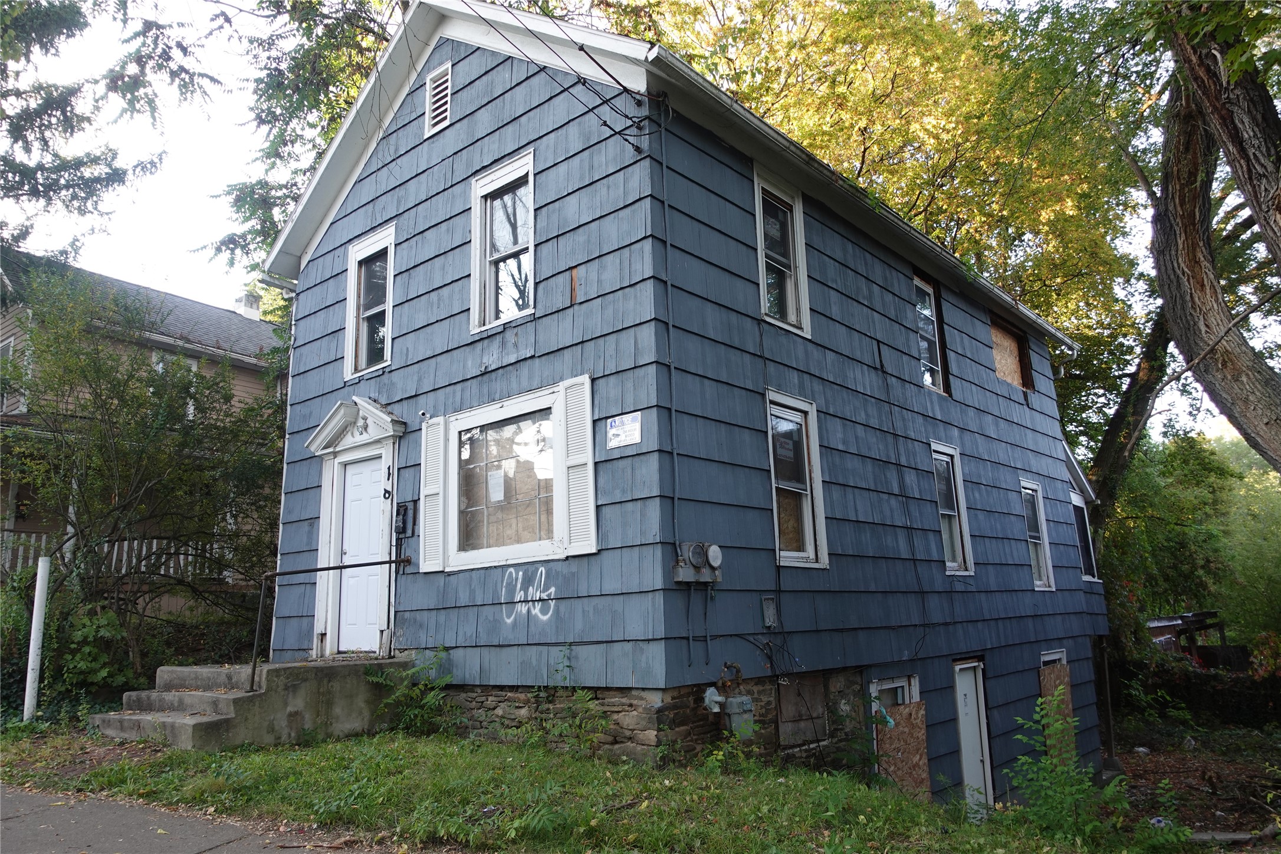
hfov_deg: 73.7
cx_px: 640
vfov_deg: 53.1
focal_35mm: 24
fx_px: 854
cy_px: 427
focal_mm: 9.4
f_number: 2.5
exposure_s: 1/80
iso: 125
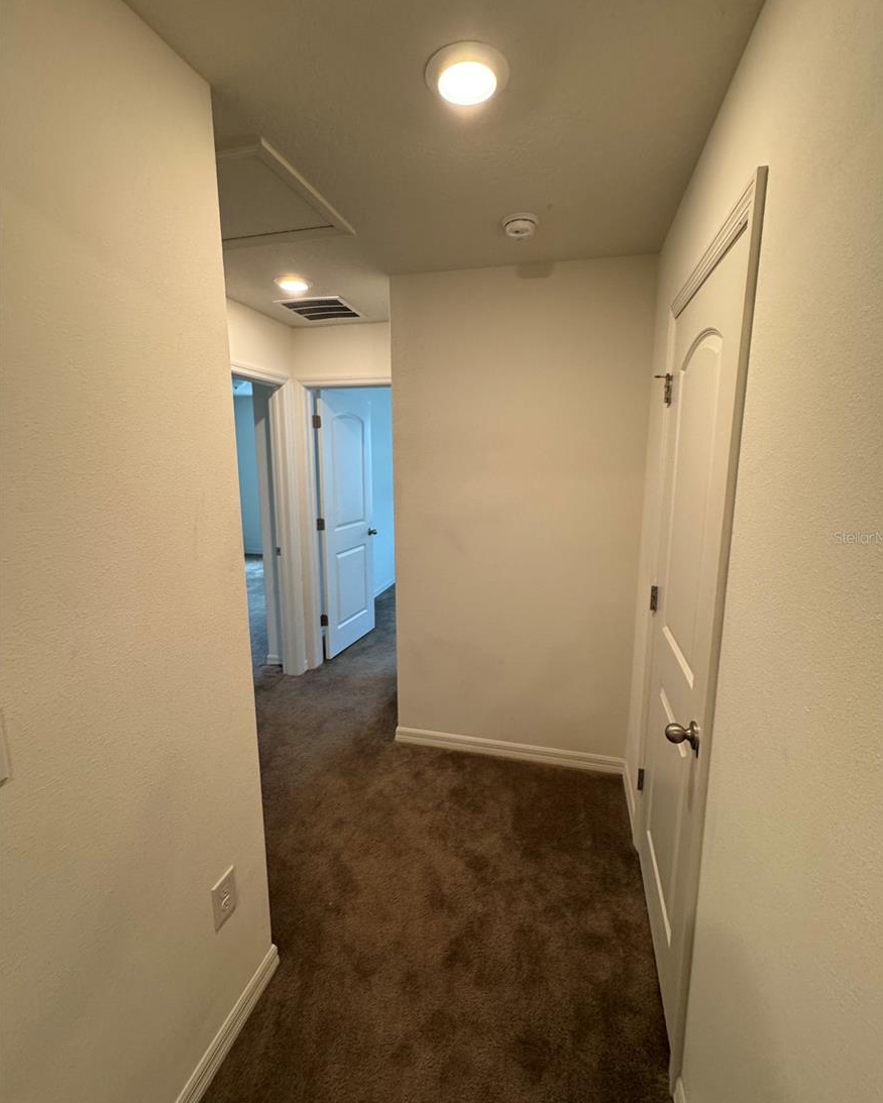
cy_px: 537
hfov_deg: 84.1
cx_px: 451
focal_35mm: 15
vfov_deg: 96.8
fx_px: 490
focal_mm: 2.22
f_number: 2.2
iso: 250
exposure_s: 1/120
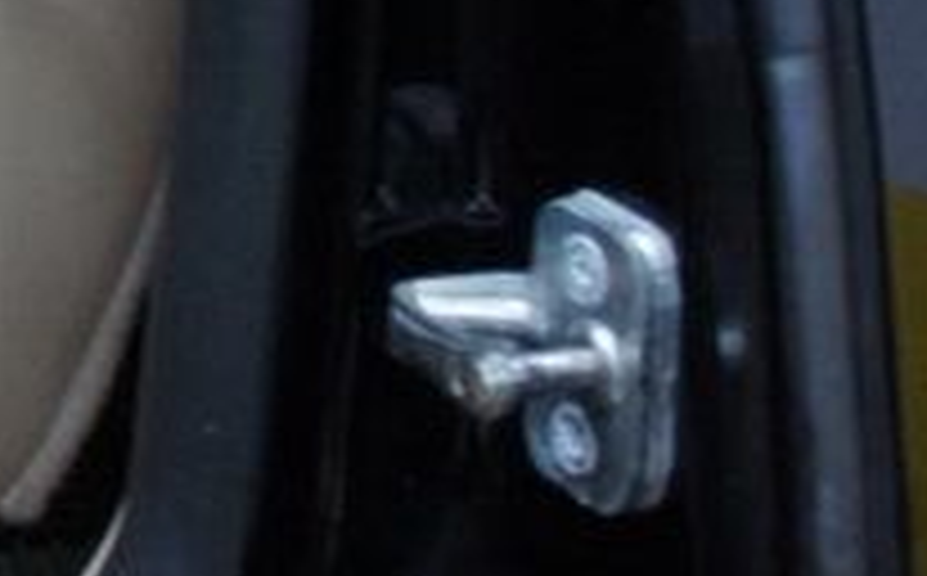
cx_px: -1264
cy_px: -376
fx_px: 3455
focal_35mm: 137
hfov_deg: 12.3
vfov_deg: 9.2
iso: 800
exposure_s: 1/30
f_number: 3.5
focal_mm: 18
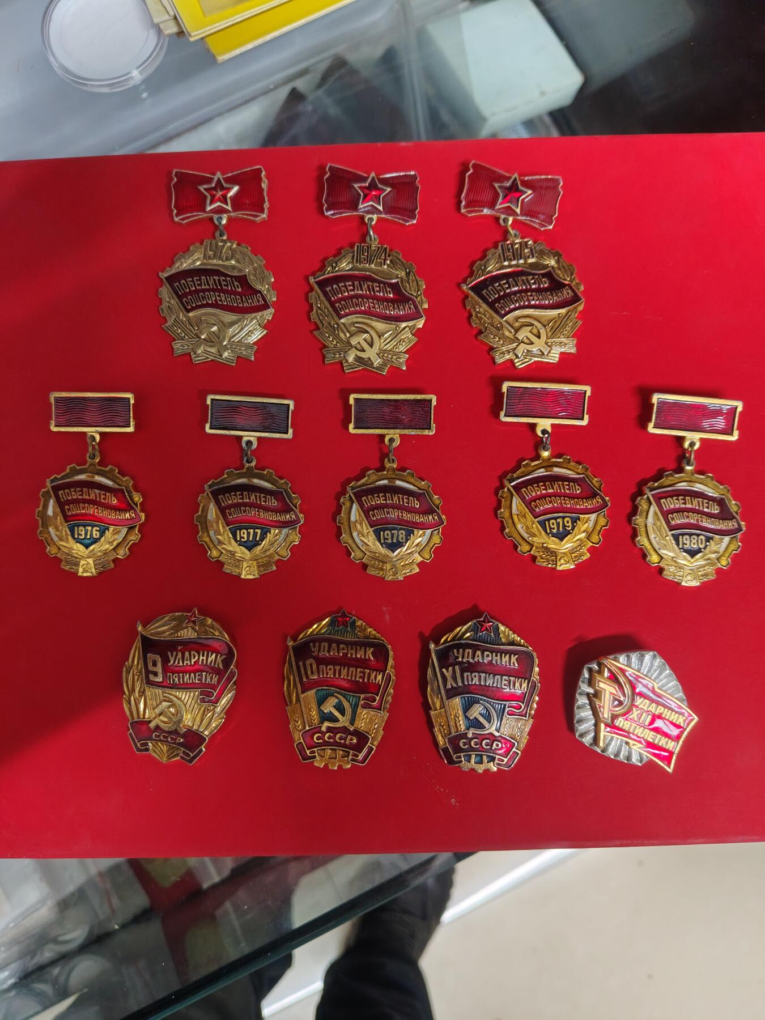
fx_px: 766
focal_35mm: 26
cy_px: 510
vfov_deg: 67.3
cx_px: 382
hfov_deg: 53.1
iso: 471
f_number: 1.88
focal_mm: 4.84
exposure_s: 1/33.3
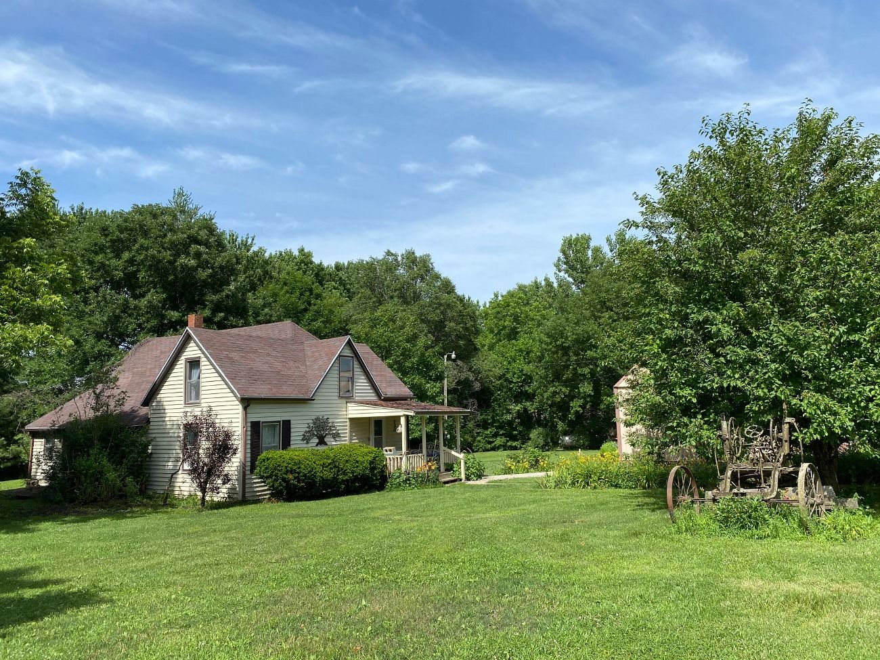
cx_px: 440
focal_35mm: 26
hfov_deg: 67.3
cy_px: 330
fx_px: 661
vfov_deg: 53.1
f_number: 1.8
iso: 32
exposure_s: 1/2755
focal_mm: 4.25
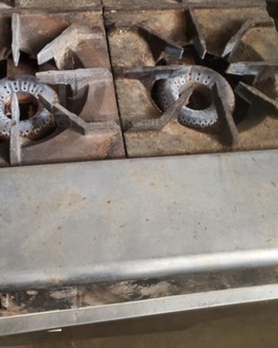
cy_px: 96
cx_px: 100
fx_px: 381
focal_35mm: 37
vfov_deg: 47.6
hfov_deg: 39.8
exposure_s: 1/17
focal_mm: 4.3
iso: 640
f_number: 1.5
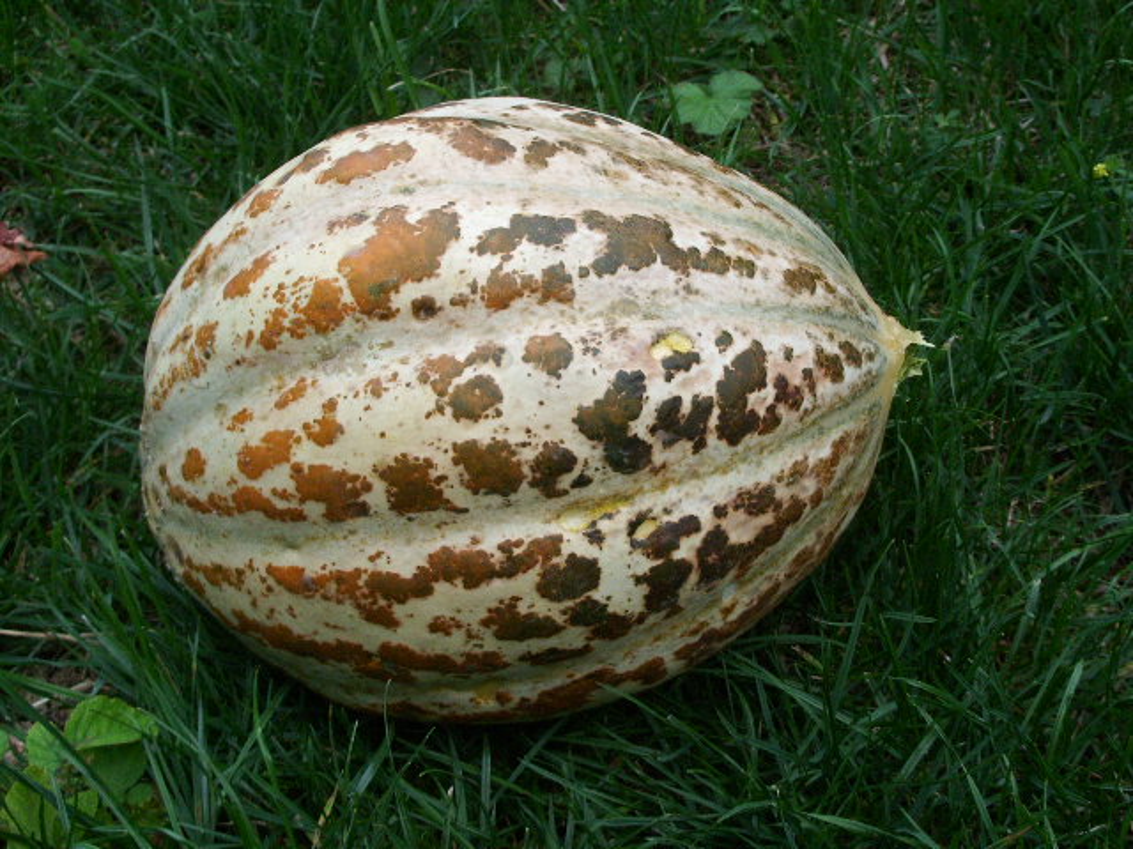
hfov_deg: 38.2
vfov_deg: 29.1
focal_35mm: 50
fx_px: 1637
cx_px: 566
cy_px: 424
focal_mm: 8.2
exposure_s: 1/125
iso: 400
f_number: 5
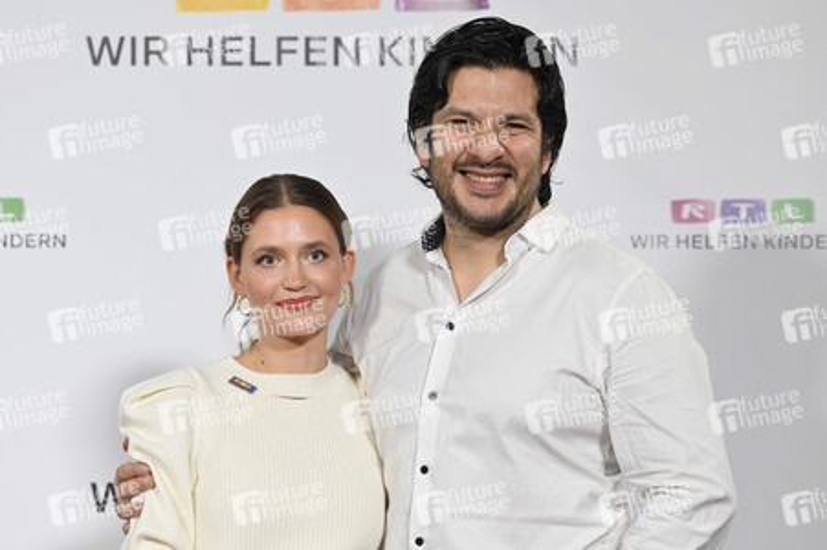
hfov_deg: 20.6
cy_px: 275
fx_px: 2273
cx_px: 414
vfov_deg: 13.8
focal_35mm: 99
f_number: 3.5
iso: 1250
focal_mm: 99
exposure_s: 1/320
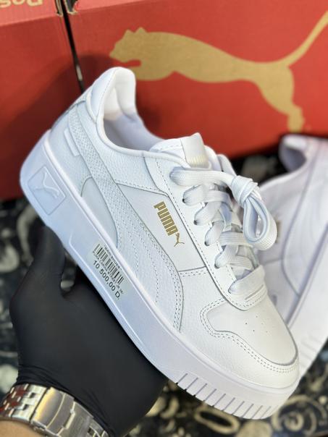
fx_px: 606
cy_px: 218
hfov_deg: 30.3
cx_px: 164
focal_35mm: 48
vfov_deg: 39.7
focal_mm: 6.86
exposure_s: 1/233
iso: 80
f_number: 1.78
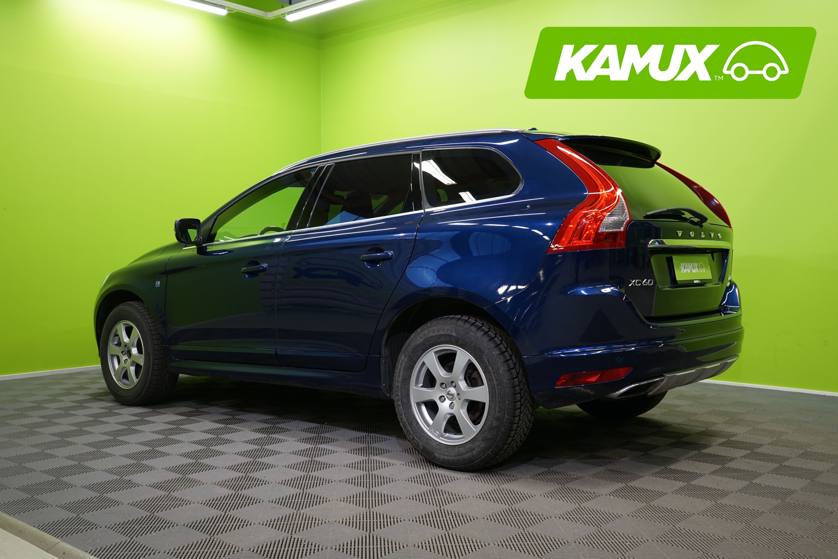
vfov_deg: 38.9
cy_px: 280
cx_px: 419
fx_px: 791
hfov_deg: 55.8
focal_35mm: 34
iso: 500
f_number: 5
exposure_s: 1/30
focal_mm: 34
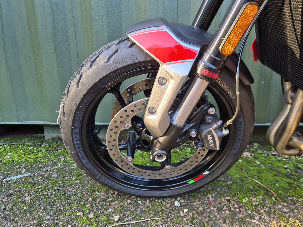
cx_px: 152
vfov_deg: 58.9
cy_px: 114
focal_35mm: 23
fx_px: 201
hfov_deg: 73.9
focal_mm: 5.4
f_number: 1.8
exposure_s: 1/180
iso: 200
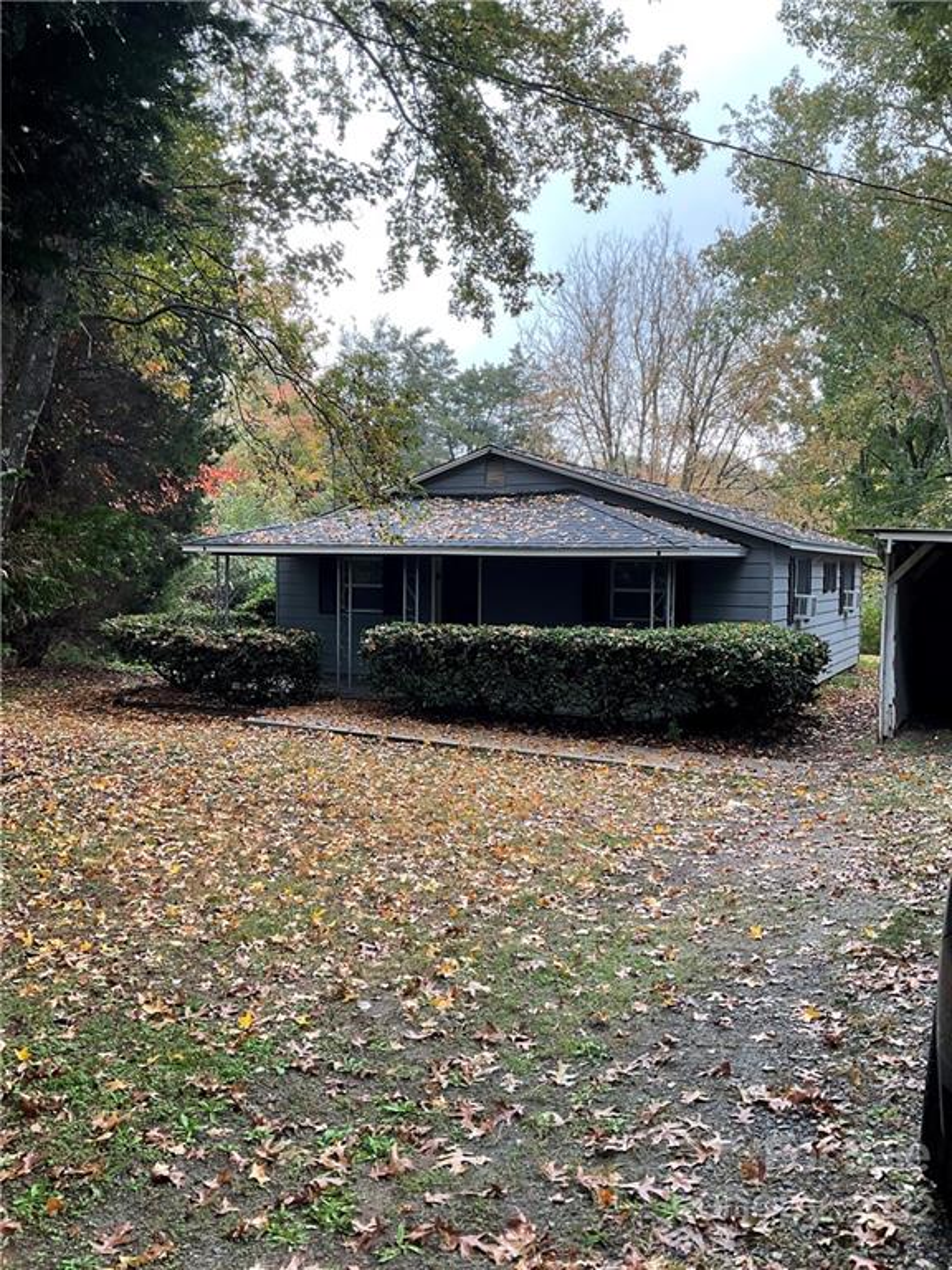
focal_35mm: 29
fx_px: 1063
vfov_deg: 61.7
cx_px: 476
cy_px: 635
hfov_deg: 48.2
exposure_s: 1/120
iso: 25
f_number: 1.8
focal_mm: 3
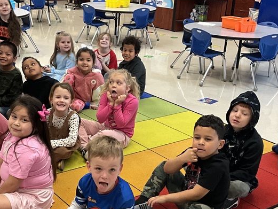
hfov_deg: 33.6
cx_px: 109
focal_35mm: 57
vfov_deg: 25.5
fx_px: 458
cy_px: 139
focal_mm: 3
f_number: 1.8
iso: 125
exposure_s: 1/60
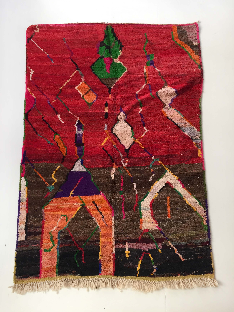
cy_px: 156
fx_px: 261
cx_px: 117
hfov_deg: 48.2
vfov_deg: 61.7
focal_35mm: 29
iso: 32
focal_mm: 4.15
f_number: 2.2
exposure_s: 1/33
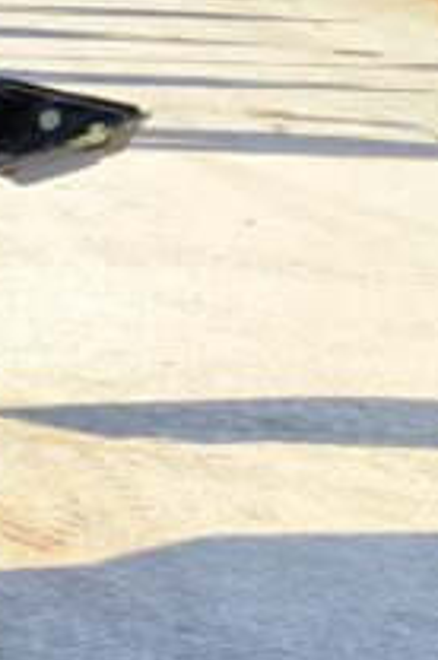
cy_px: 622
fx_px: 1703
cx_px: -555
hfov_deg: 12.2
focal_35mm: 93
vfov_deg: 21.4
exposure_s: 1/178
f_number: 1.8
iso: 16
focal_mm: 3
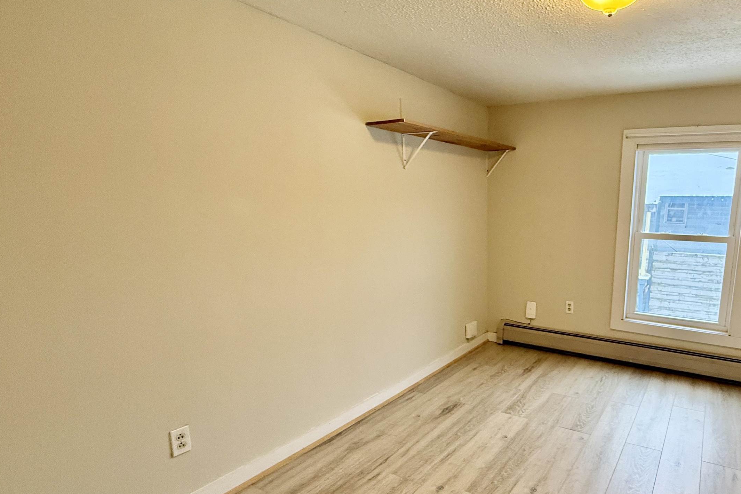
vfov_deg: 59.1
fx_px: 432
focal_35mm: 21
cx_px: 513
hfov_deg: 77.7
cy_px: 292
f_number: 2.2
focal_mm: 2.22
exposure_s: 1/120
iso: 400
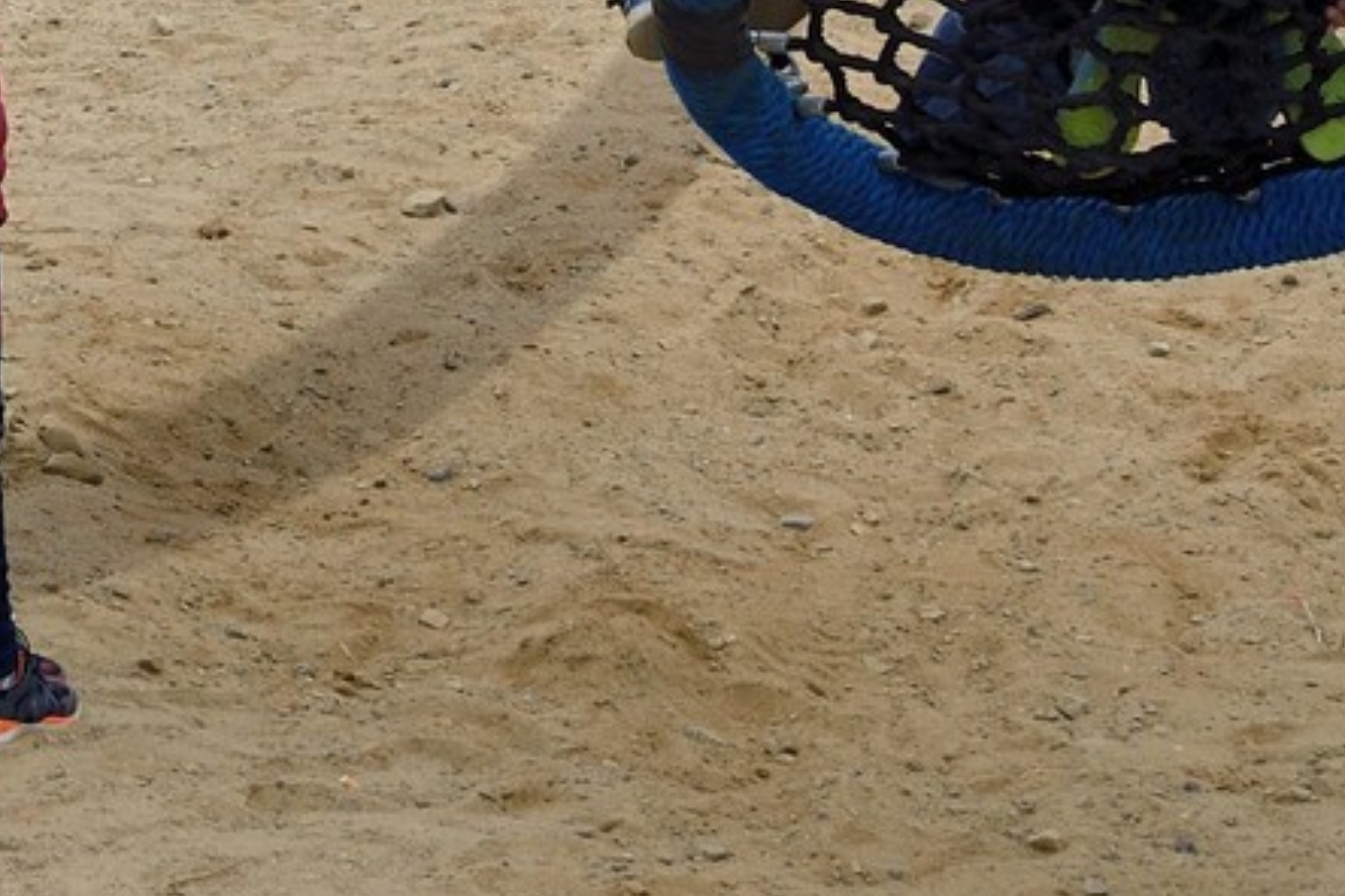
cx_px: -285
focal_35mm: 162
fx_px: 6052
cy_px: -630
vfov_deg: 8.2
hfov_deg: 12.4
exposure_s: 1/400
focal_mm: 45
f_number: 7.1
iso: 400
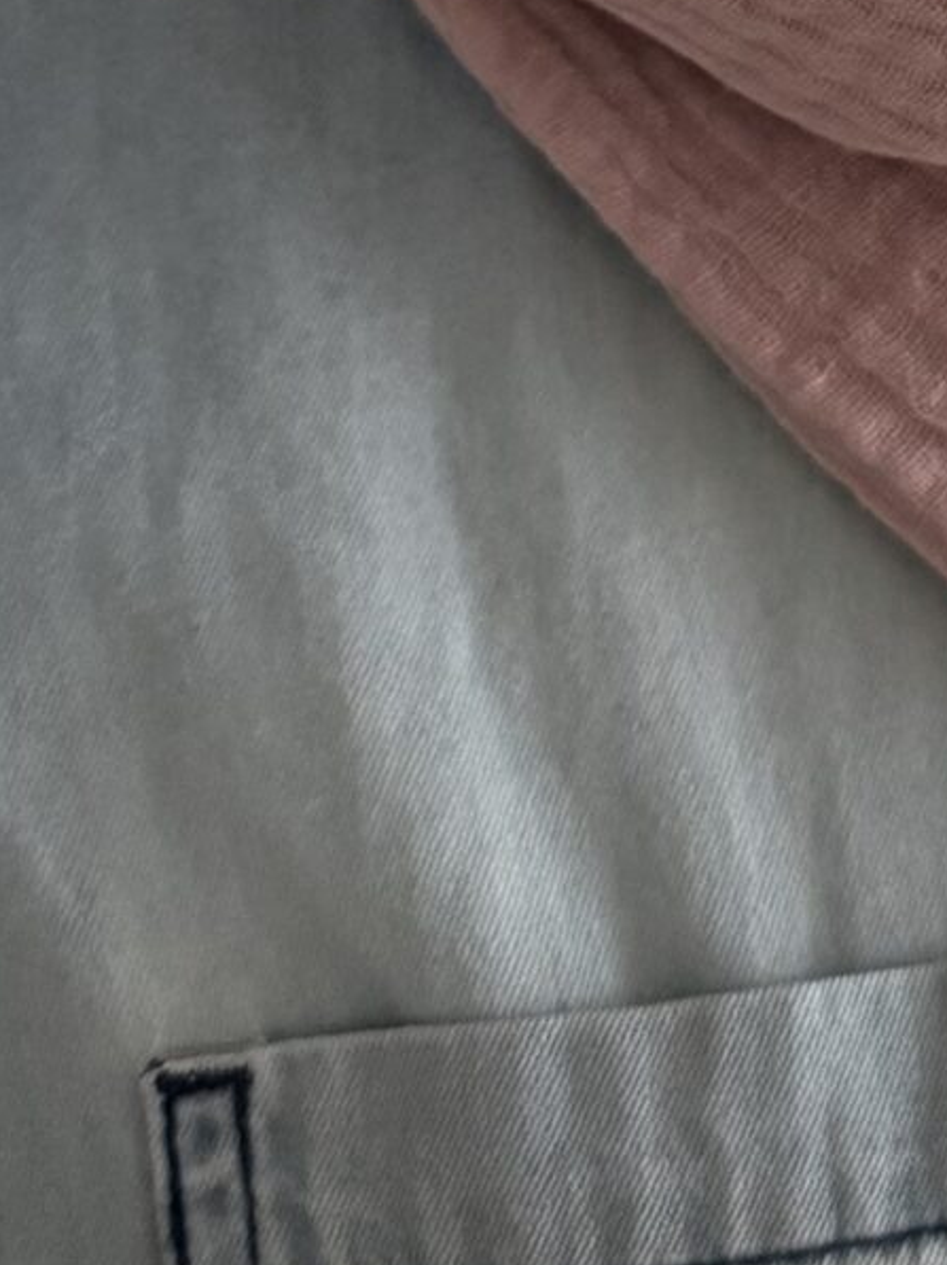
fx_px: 3761
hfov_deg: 13.7
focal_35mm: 103
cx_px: 1316
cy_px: -608
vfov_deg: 17.3
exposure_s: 1/40
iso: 1000
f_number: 1.78
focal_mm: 6.76
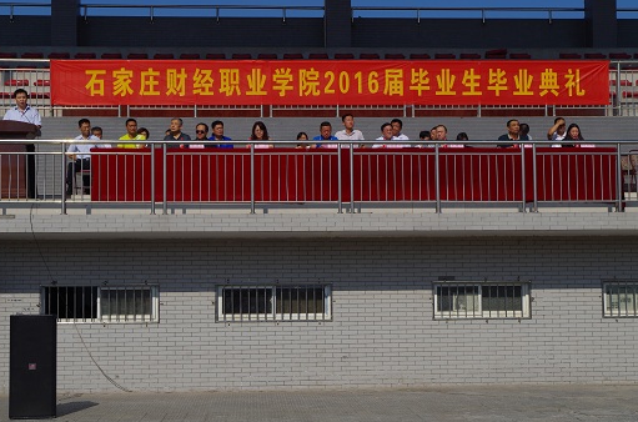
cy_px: 223
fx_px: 1149
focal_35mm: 65
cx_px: 327
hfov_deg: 31.0
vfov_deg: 20.8
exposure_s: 1/200
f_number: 13
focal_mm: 40
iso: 100
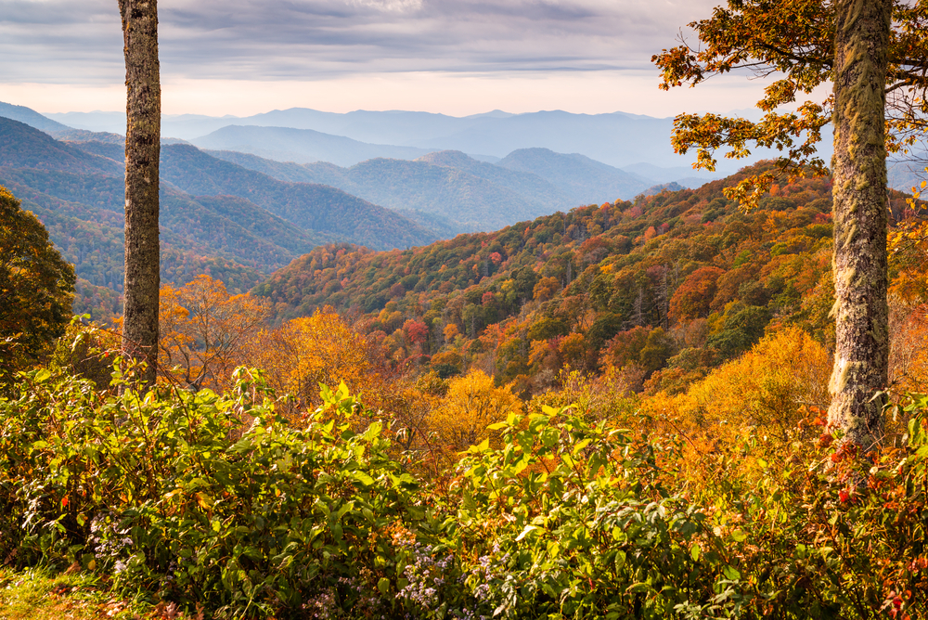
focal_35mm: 50
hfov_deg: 39.6
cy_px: 310
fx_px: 1290
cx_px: 464
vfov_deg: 27.0
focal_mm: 50
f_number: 8
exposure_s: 1/60
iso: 100
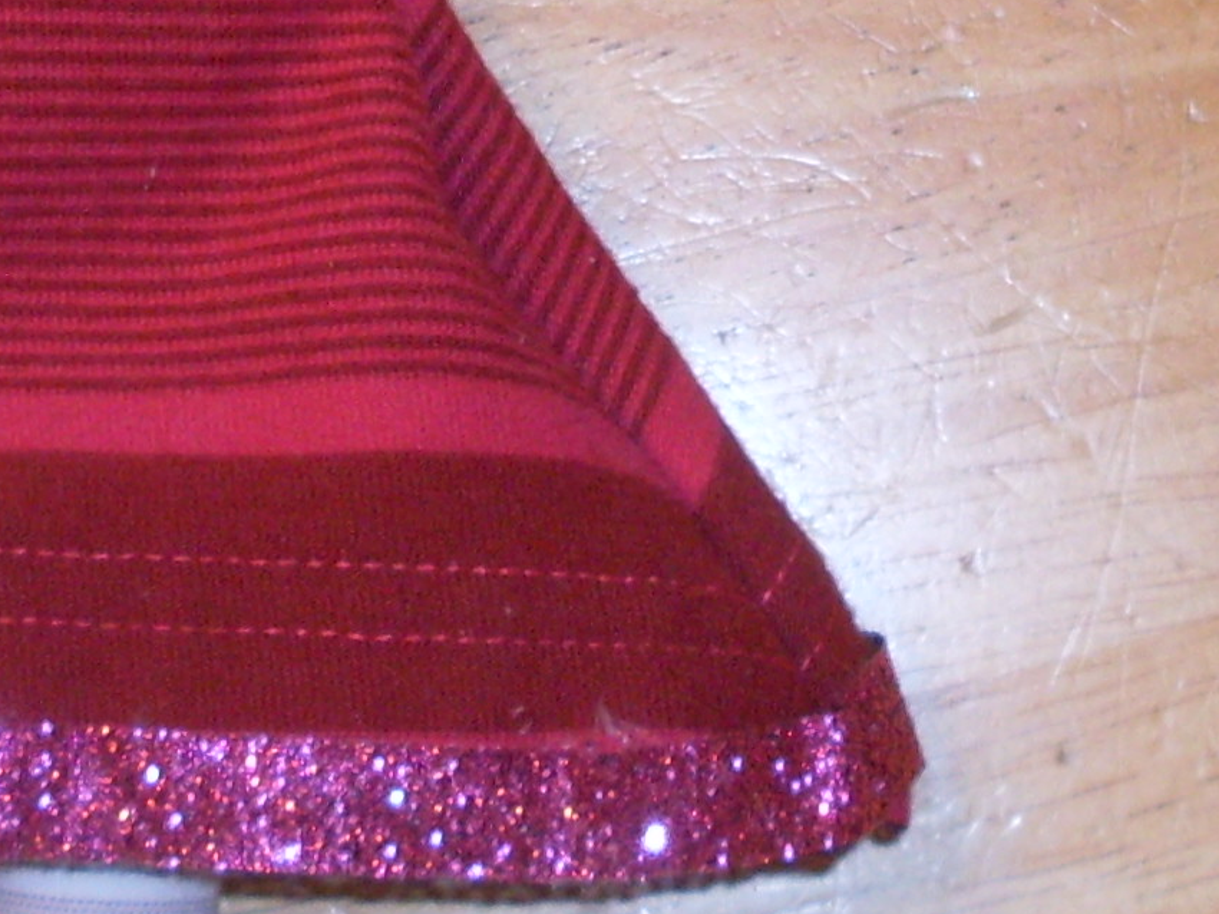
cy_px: -445
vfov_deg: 9.9
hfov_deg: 13.5
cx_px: 694
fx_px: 5140
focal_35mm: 146
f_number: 2.8
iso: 100
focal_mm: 6.3
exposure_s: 1/45
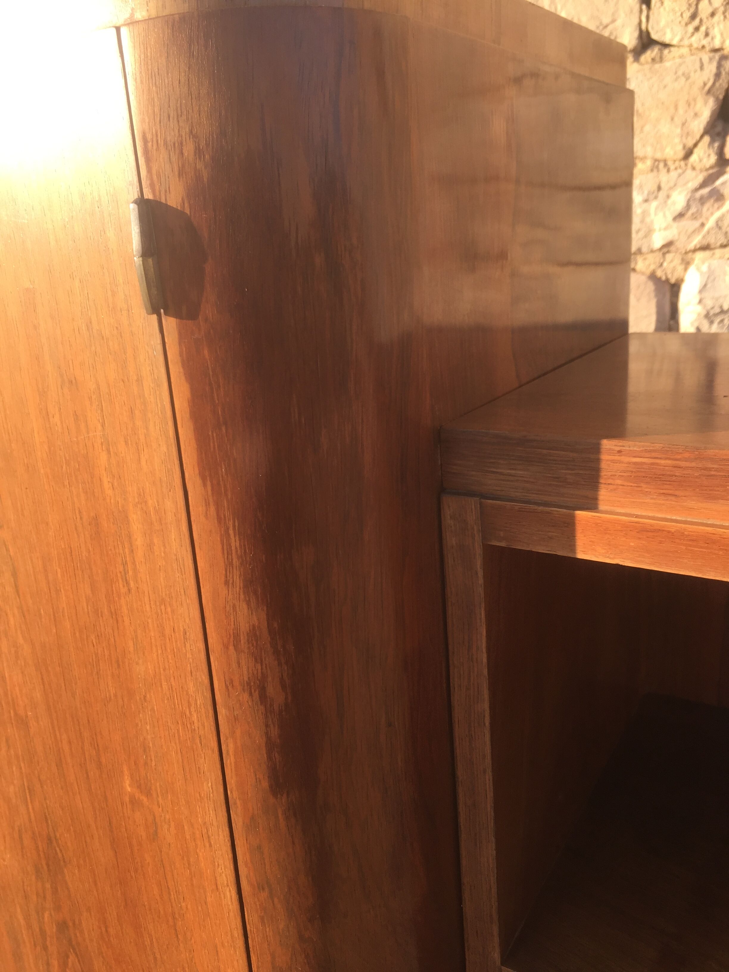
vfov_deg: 61.7
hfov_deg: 48.2
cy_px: 486
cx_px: 364
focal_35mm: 29
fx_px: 814
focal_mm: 4.15
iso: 32
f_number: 2.2
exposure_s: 1/439
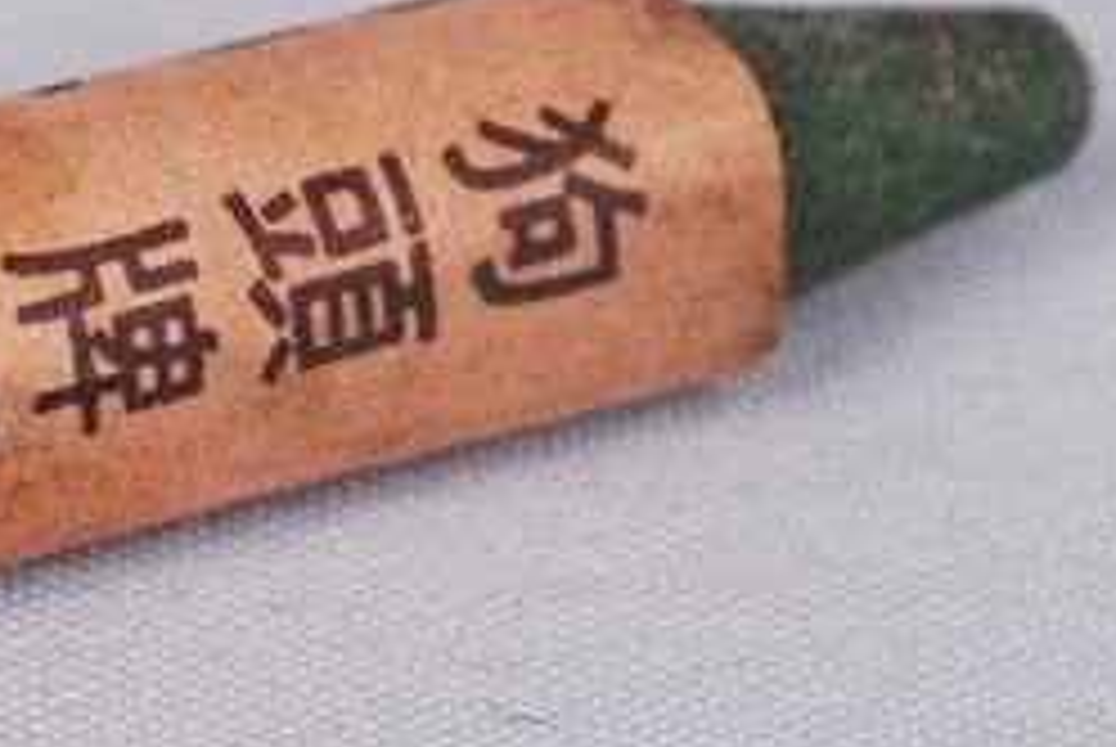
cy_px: 364
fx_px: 7200
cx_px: -54
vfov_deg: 5.9
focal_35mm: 232
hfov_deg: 8.8
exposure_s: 1/125
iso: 100
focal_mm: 60
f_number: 13
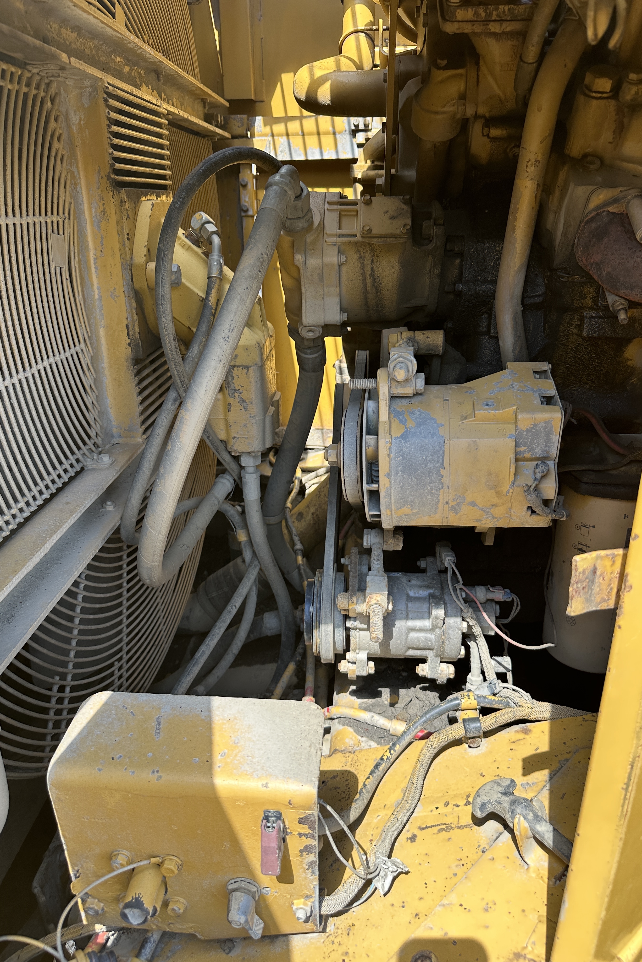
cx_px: 321
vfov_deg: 71.5
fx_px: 669
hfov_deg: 51.3
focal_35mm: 25
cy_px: 481
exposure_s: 1/594
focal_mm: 6.86
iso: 80
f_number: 1.78
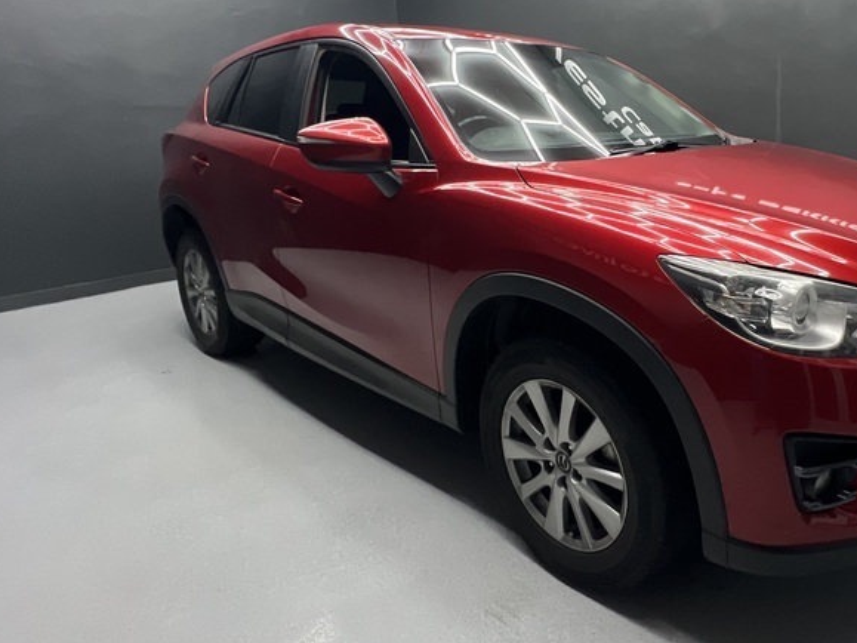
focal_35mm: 23
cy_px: 231
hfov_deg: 69.1
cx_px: 642
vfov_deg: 57.9
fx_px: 569
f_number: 1.8
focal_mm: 1.57
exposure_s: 1/100
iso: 250
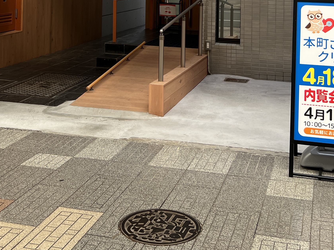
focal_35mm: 62
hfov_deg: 31.2
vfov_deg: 22.0
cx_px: 143
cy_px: -44
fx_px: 598
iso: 50
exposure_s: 1/121
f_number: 1.5
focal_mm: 5.7
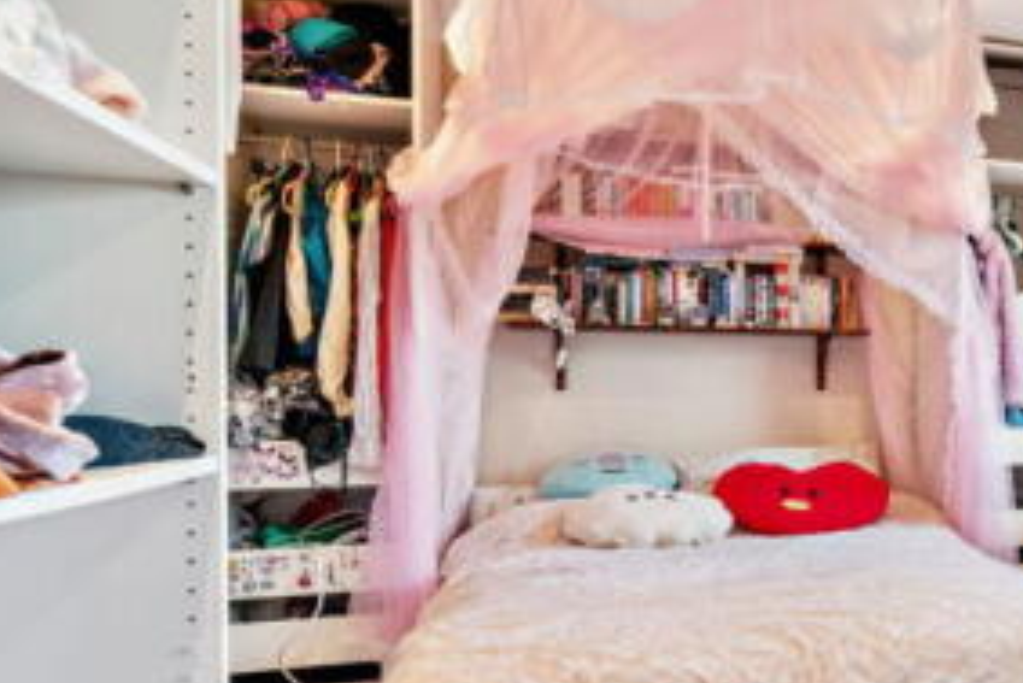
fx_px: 1052
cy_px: 403
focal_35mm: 37
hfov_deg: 42.0
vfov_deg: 35.9
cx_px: 1104
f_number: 7.1
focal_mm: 16
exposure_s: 1/25
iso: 640
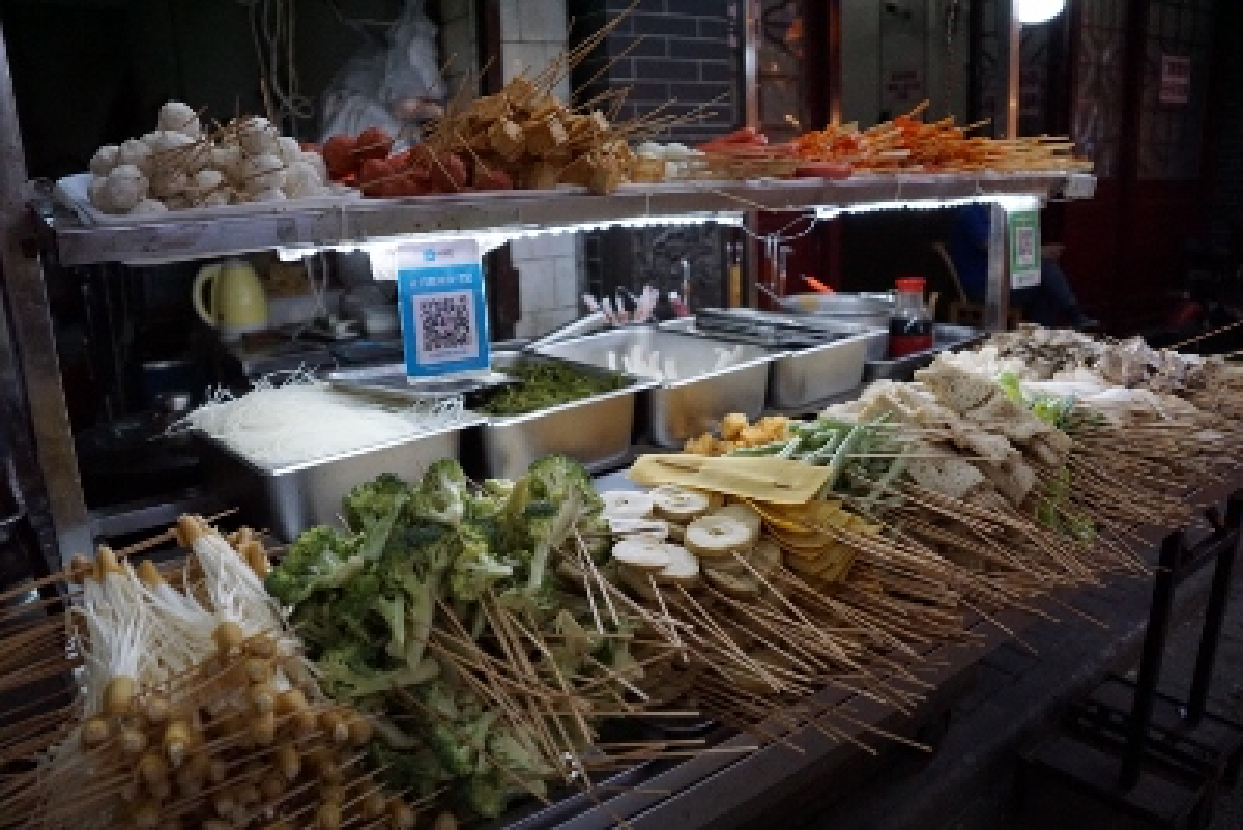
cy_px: 415
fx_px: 933
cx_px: 622
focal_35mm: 27
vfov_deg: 48.0
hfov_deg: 67.4
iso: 3200
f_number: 3.5
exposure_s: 1/2000
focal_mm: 18
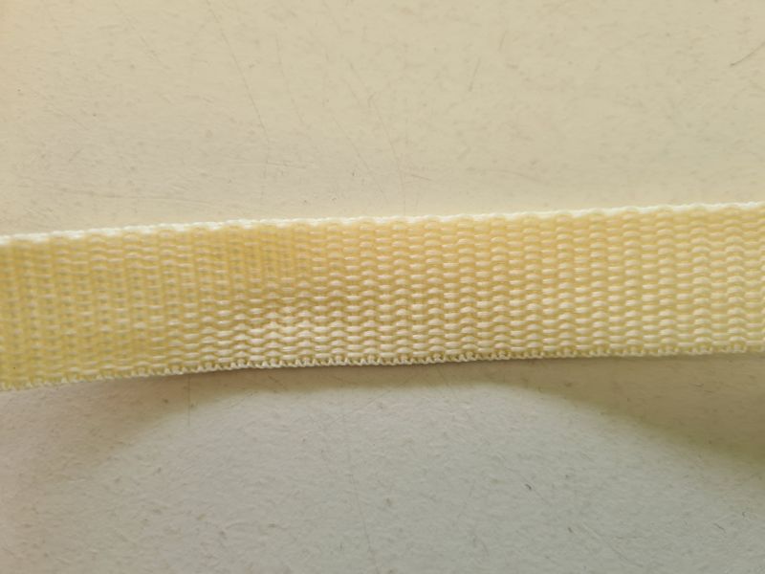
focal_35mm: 26
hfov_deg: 67.3
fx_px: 575
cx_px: 382
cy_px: 287
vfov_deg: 53.1
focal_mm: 5.4
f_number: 1.8
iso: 50
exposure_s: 1/104
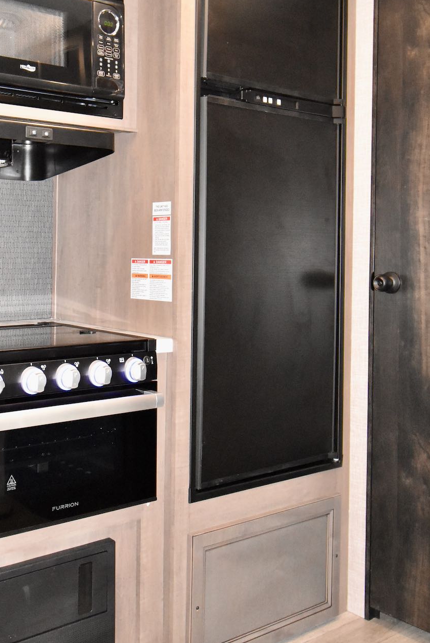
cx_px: 134
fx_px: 769
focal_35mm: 43
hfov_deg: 31.0
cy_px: 251
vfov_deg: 45.1
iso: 5000
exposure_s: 1/60
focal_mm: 20
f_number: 5.6
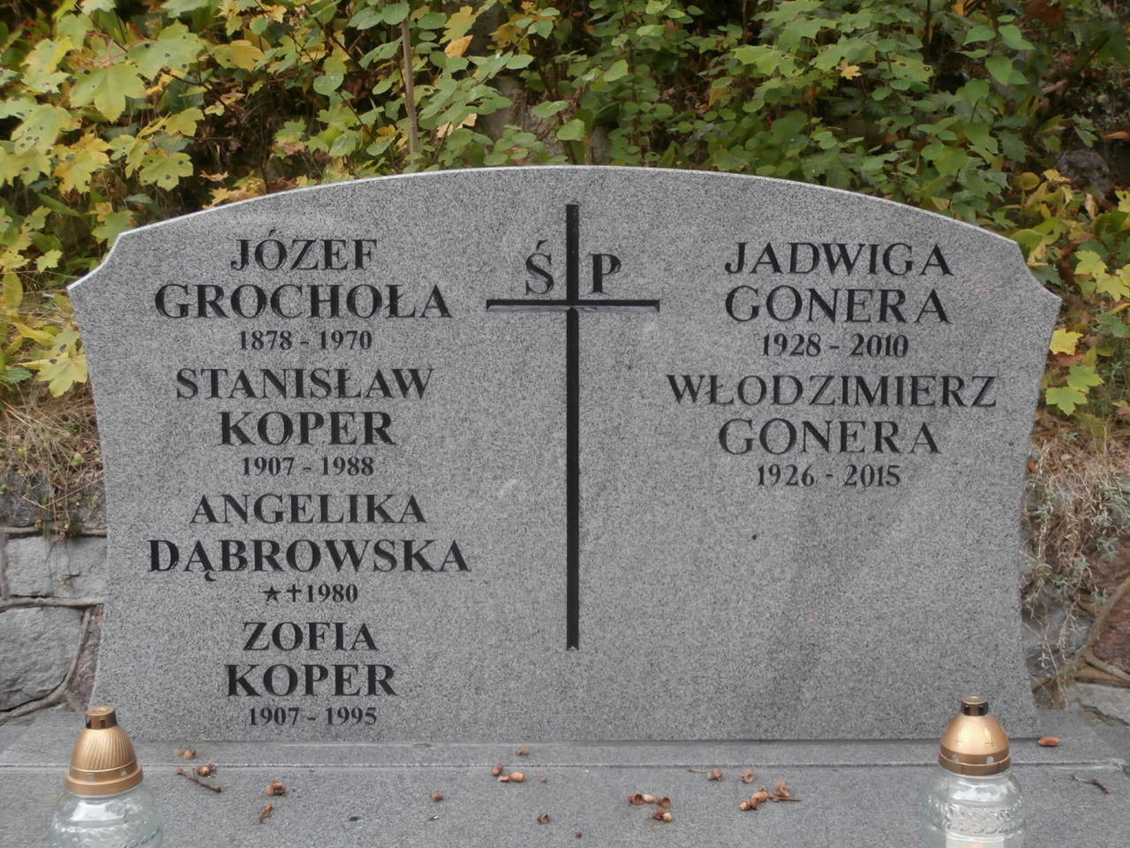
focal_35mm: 47
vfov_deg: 30.9
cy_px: 424
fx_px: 1534
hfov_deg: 40.4
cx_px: 565
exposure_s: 1/40
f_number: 4.2
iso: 160
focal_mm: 8.29
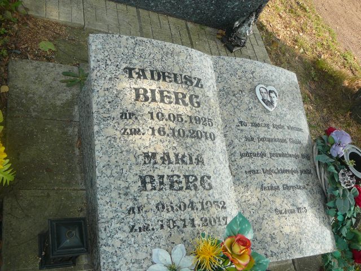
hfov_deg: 52.6
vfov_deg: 40.7
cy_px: 136
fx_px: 365
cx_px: 180
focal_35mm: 35
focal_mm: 5.2
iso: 80
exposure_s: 1/320
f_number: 2.8
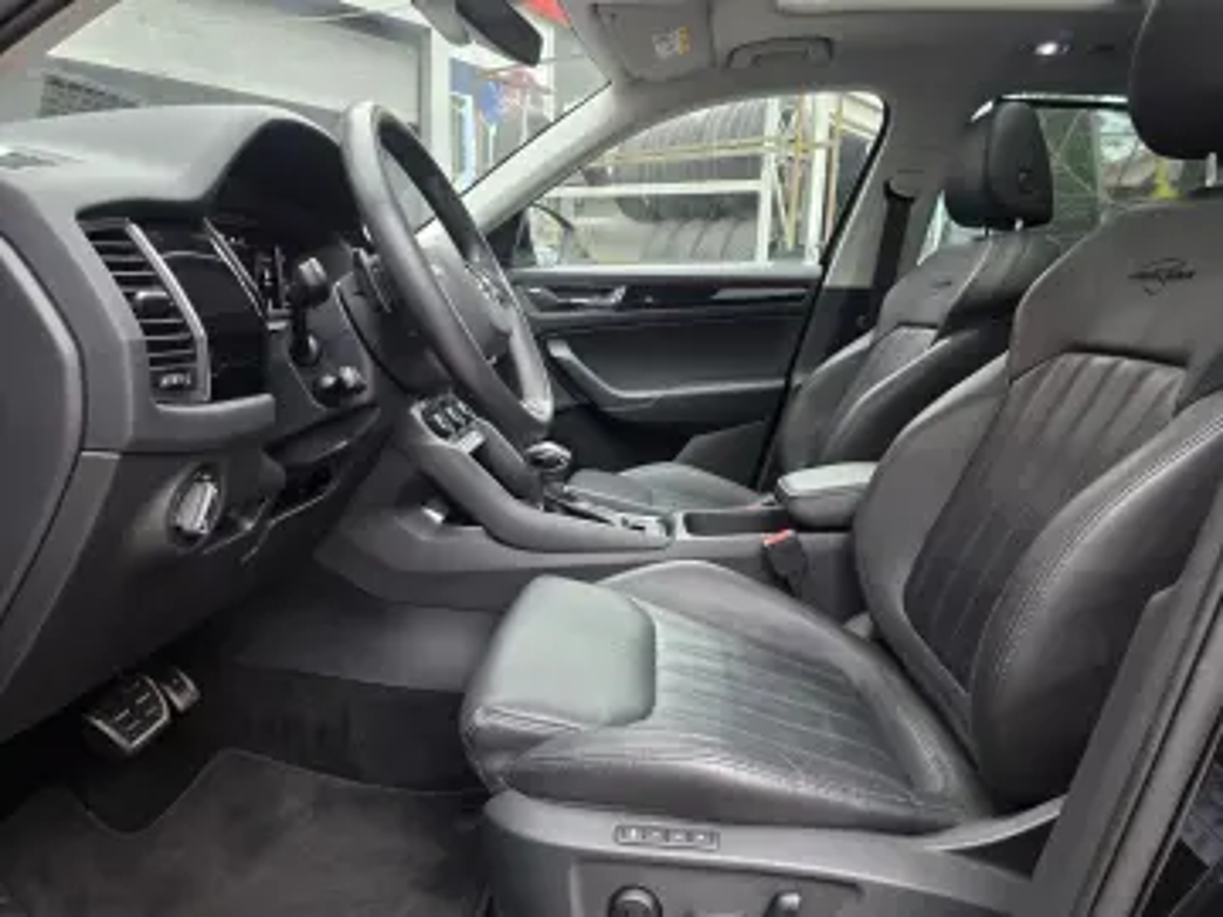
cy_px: 458
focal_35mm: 23
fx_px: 813
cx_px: 612
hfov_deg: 73.9
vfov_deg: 58.9
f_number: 1.7
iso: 250
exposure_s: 1/100
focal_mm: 6.3
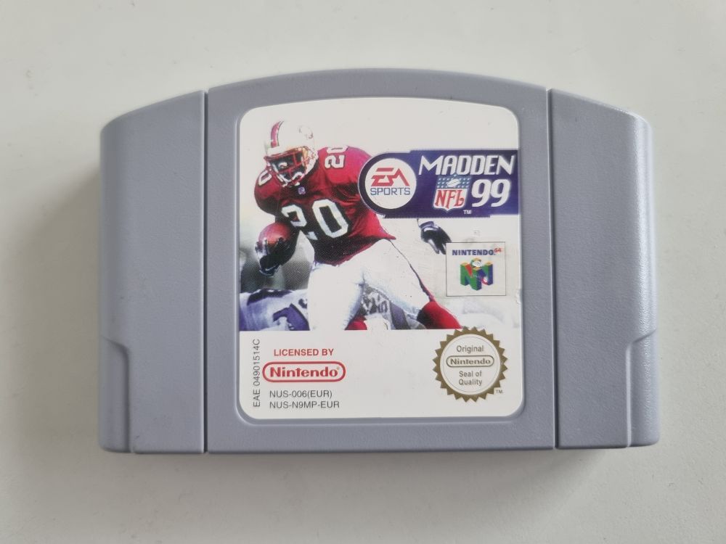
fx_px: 545
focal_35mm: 26
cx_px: 363
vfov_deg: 53.1
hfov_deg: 67.3
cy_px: 272
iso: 250
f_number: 1.8
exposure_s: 1/50
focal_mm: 5.4
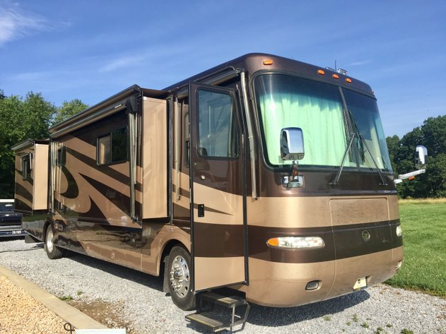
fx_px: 374
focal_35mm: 29
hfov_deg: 61.7
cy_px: 167
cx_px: 223
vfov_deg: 48.2
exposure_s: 1/1582
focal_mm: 4.15
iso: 32
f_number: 2.2
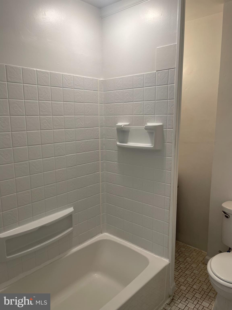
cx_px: 116
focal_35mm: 26
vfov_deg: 67.3
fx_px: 232
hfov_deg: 53.1
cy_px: 155
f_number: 1.6
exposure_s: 1/120
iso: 50
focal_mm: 4.2
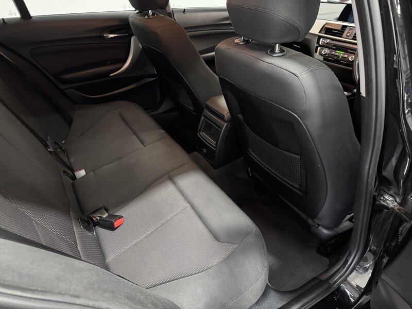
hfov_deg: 71.6
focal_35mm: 24
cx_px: 206
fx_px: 286
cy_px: 154
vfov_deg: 56.8
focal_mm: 6.76
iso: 800
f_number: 1.78
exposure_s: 1/25
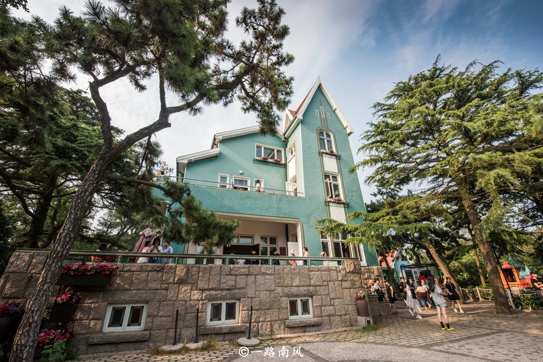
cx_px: 272
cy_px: 181
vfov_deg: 77.4
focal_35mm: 15
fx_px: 226
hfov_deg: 100.4
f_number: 13
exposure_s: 1/100
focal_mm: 15
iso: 200
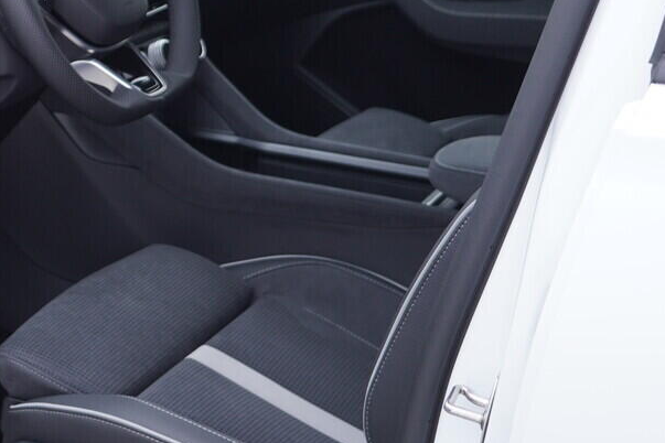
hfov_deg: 22.3
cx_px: -73
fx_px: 1588
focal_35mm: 86
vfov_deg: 15.7
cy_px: 67
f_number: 3.2
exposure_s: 1/50
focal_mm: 24
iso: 125
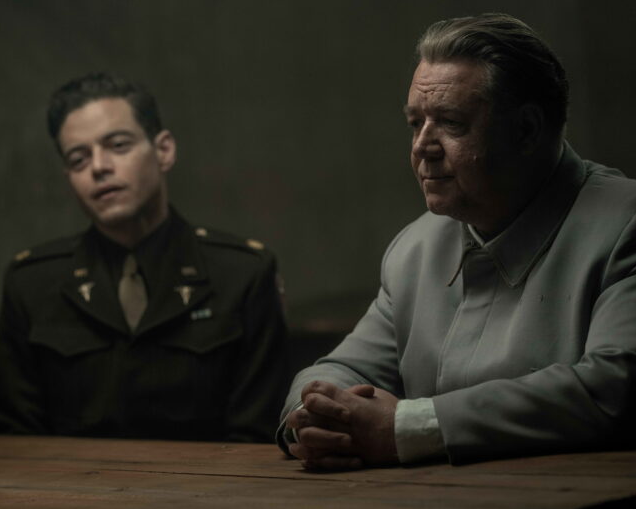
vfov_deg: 10.1
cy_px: 255
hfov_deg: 12.6
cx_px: 317
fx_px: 2880
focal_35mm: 153
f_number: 3.2
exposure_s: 1/60
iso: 640
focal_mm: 135
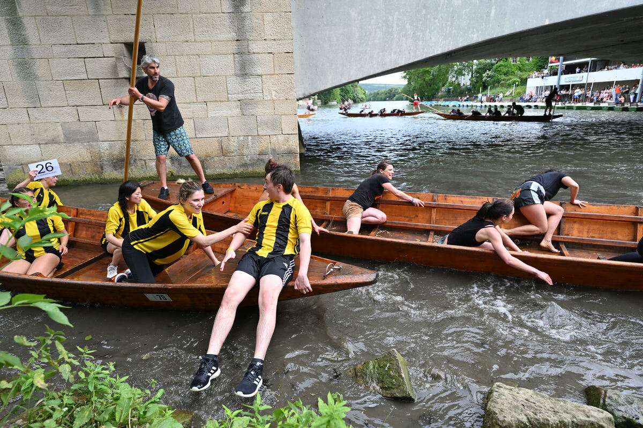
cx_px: 322
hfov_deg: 84.0
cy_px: 214
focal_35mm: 20
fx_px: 357
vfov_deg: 61.9
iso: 800
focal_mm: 20
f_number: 4
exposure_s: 1/1600
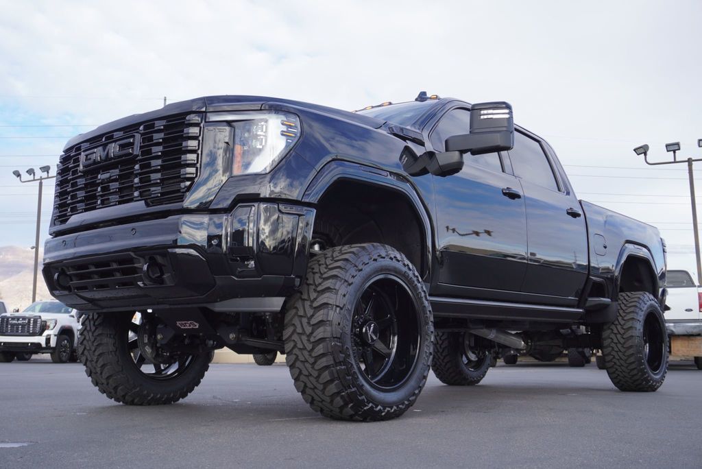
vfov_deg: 35.5
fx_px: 732
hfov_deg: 51.3
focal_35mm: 38
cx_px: 351
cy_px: 234
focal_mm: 25
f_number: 6.3
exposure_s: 1/125
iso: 100
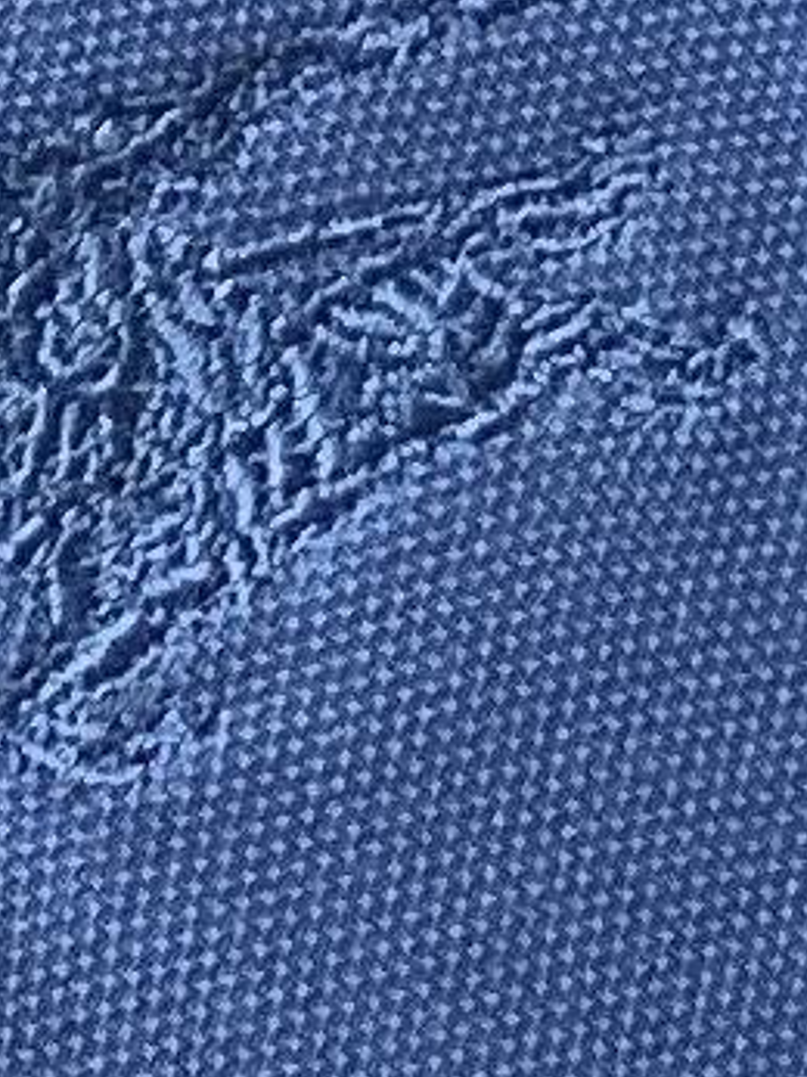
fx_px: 1866
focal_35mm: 60
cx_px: 175
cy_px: 585
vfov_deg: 32.2
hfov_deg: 24.1
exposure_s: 1/120
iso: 100
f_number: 1.8
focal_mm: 4.25
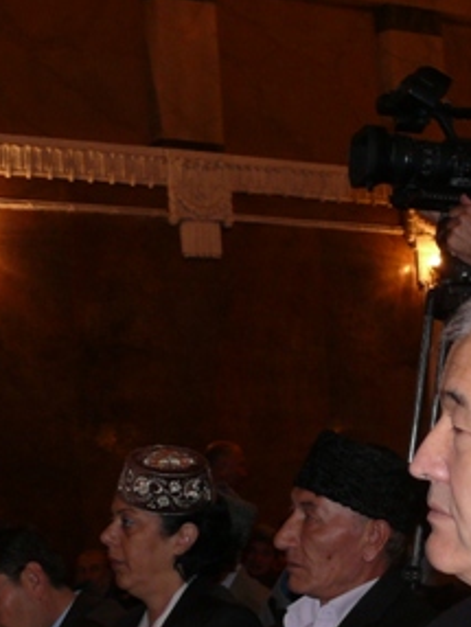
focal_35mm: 106
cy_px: 596
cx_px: 531
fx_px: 1920
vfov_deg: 18.2
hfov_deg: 13.7
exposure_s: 1/30
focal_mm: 7.4
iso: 100
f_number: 2.8
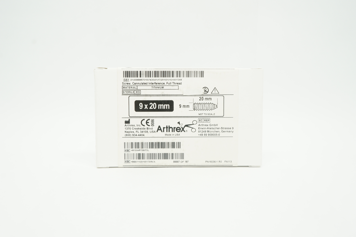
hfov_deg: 53.2
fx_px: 356
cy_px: 118
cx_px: 178
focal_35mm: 36
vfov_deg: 36.8
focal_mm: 24
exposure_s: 1/15
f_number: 10
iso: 400
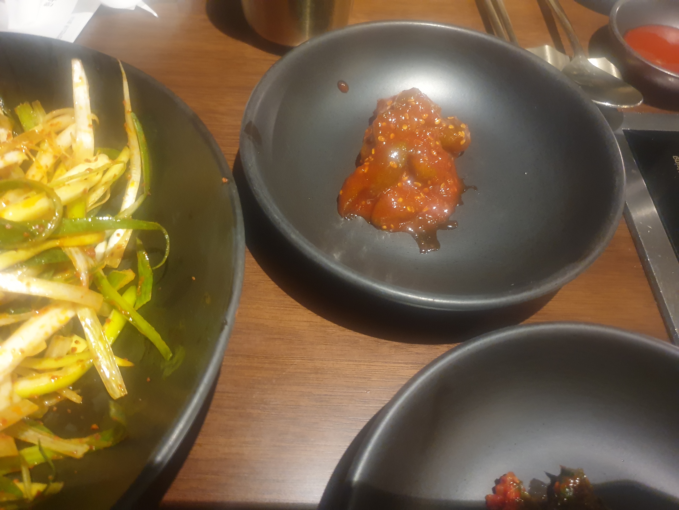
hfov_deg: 67.3
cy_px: 255
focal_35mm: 26
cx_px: 340
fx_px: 510
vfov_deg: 53.1
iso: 400
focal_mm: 4.3
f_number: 1.5
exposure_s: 1/10
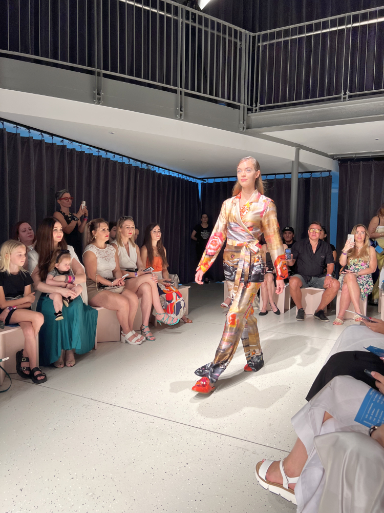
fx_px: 385
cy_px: 256
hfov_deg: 53.1
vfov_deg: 67.3
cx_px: 192
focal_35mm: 26
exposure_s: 1/100
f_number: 1.5
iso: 40
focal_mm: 5.7
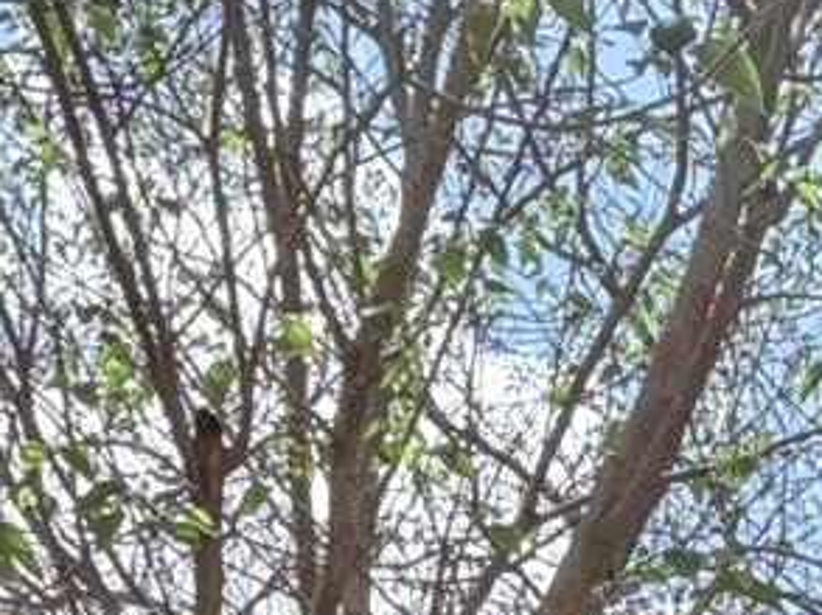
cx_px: 805
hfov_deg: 19.5
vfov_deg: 11.4
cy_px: 1646
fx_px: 2324
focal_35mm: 98
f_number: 2.2
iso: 64
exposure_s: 1/502
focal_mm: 2.22
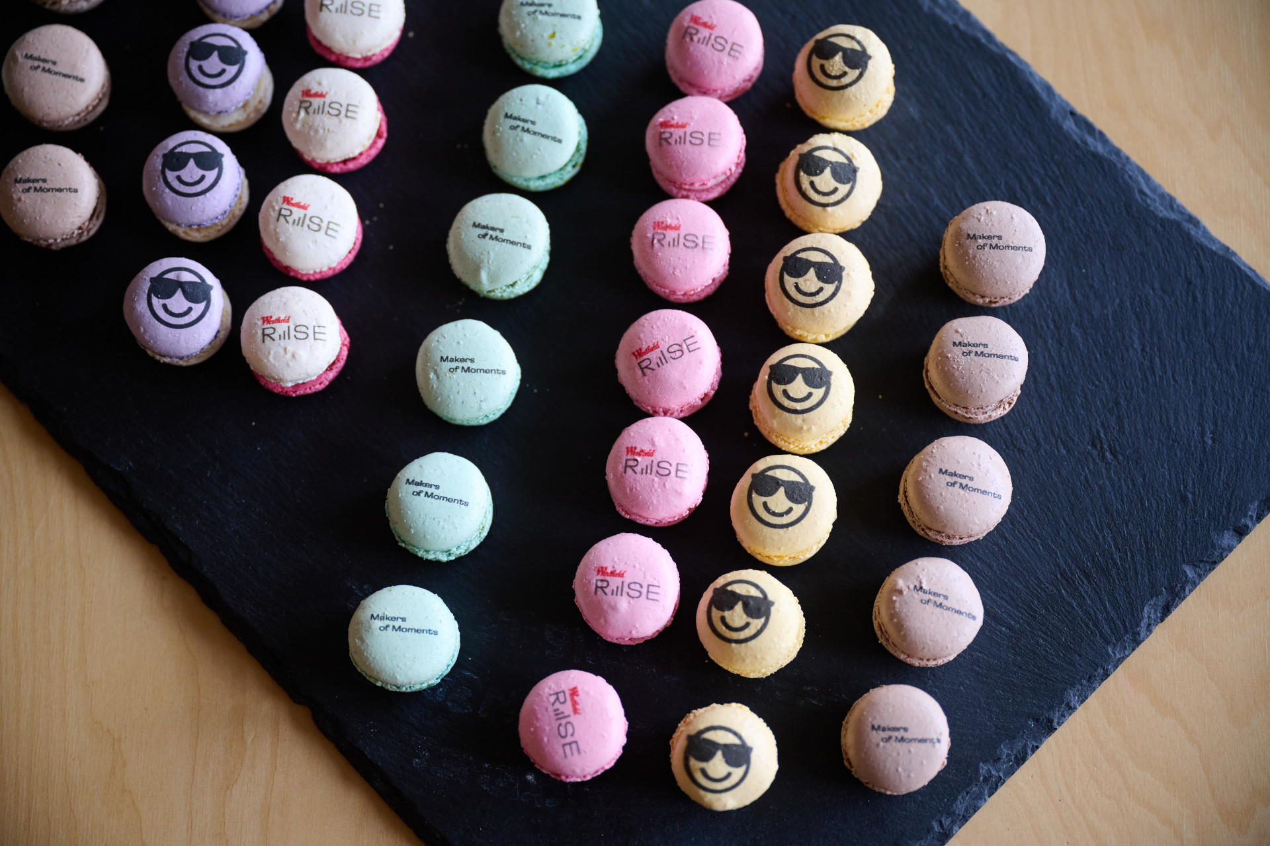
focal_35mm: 54
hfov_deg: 36.9
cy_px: 423
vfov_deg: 25.0
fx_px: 1904
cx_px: 635
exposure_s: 1/400
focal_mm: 54
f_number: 2.8
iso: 1250
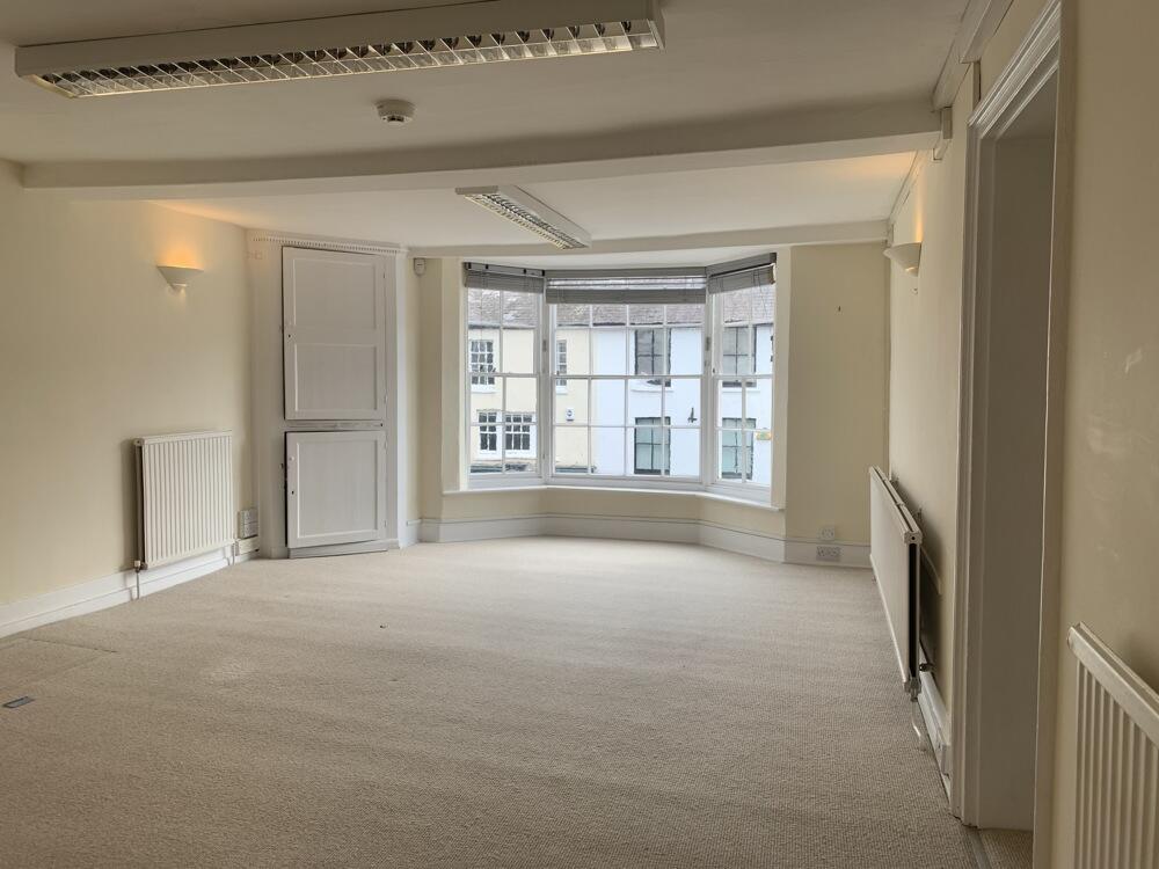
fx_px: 871
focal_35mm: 26
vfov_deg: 53.1
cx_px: 580
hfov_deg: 67.3
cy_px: 434
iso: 25
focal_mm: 4.25
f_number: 1.8
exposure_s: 1/179
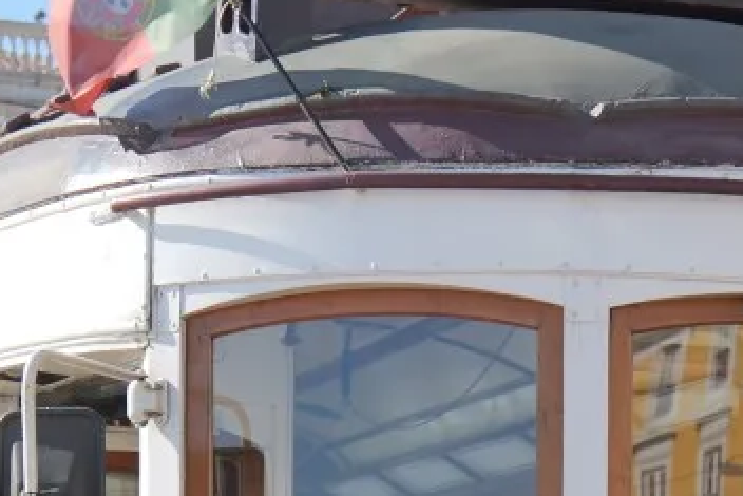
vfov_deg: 9.5
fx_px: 2849
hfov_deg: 14.6
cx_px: 756
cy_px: 876
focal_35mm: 138
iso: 100
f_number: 4.2
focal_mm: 30
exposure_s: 1/500
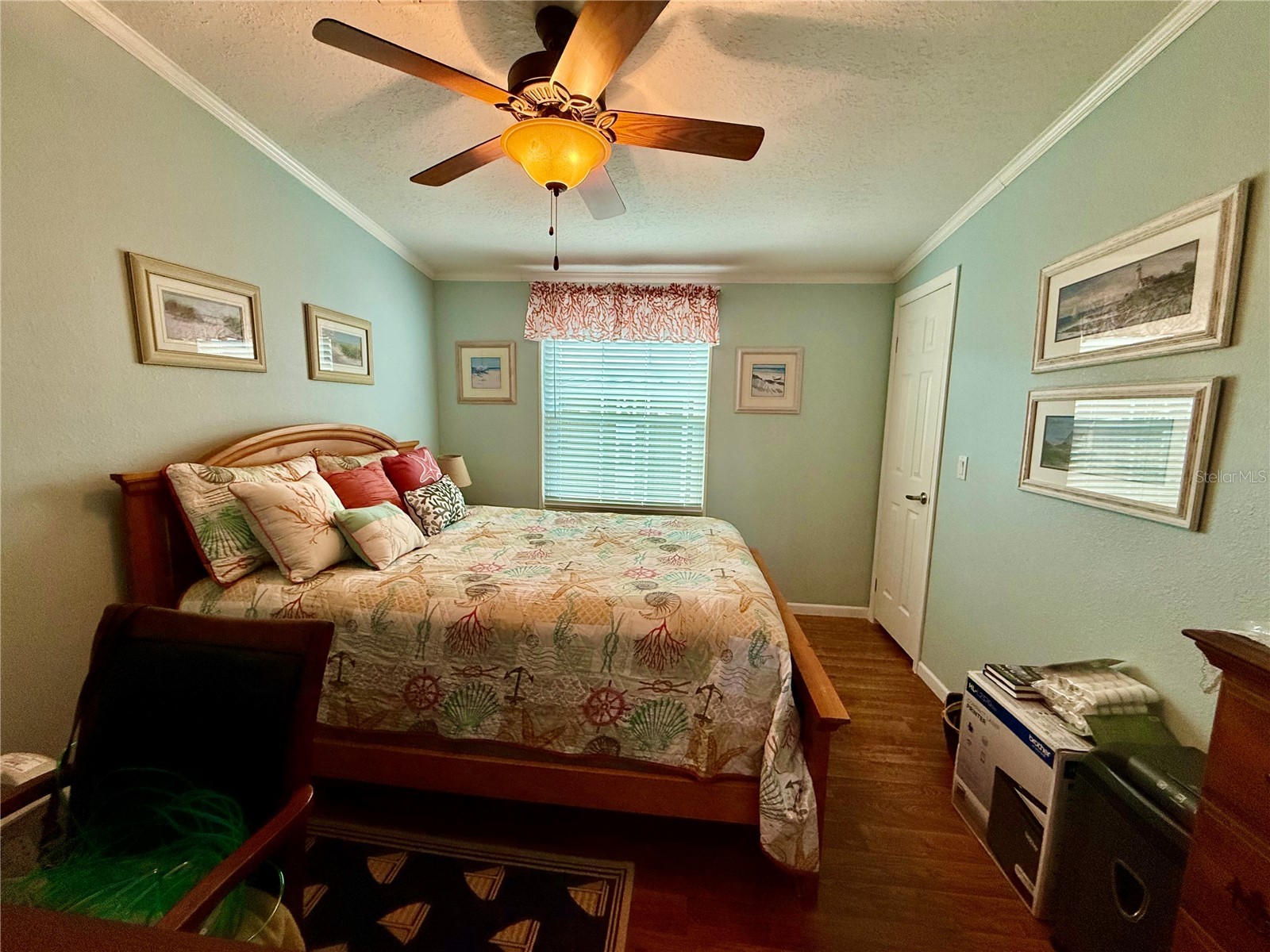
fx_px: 514
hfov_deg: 102.1
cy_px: 476
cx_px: 635
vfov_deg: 85.7
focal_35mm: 14
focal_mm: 2.22
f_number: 2.2
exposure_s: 1/120
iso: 200
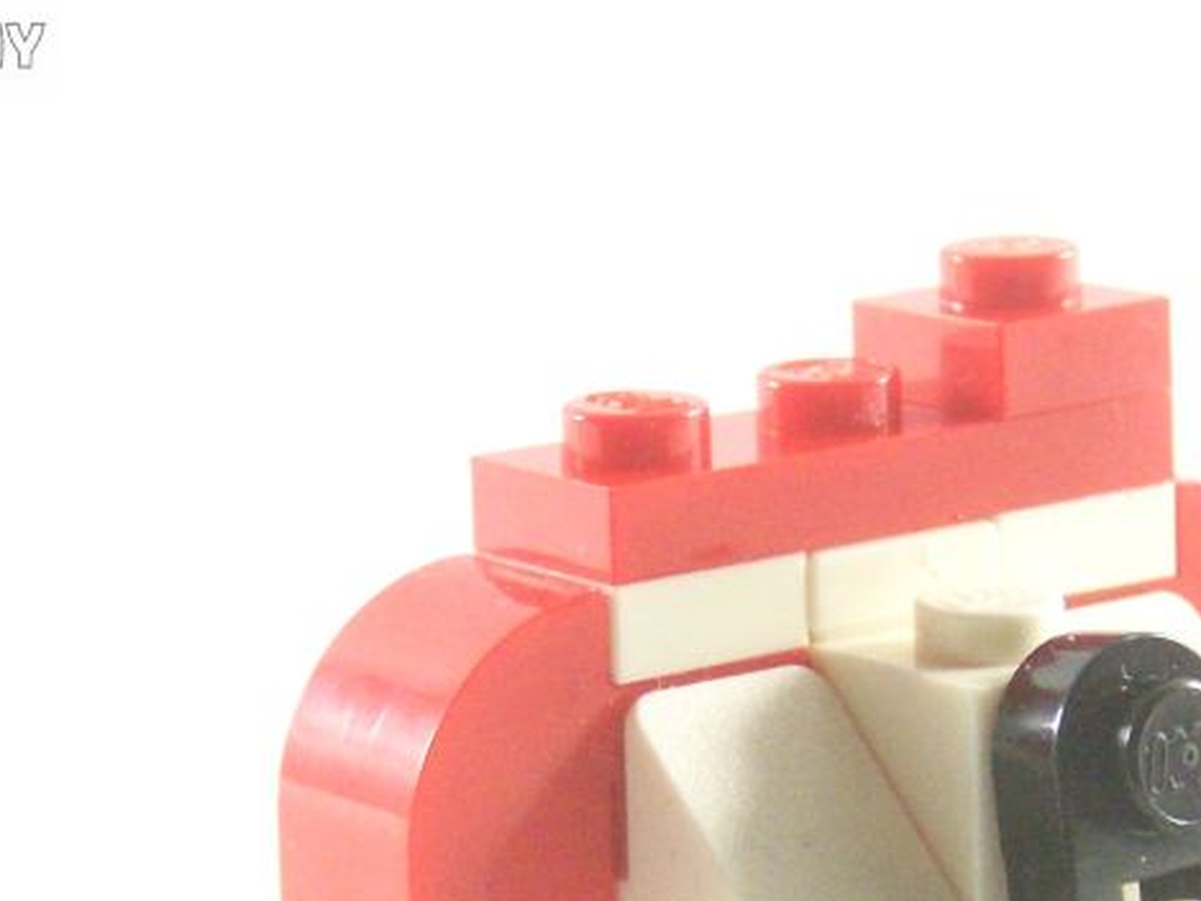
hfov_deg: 11.0
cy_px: 893
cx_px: 835
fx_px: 6212
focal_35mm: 179
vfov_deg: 8.3
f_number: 3.2
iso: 400
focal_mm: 13.7
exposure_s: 1/60
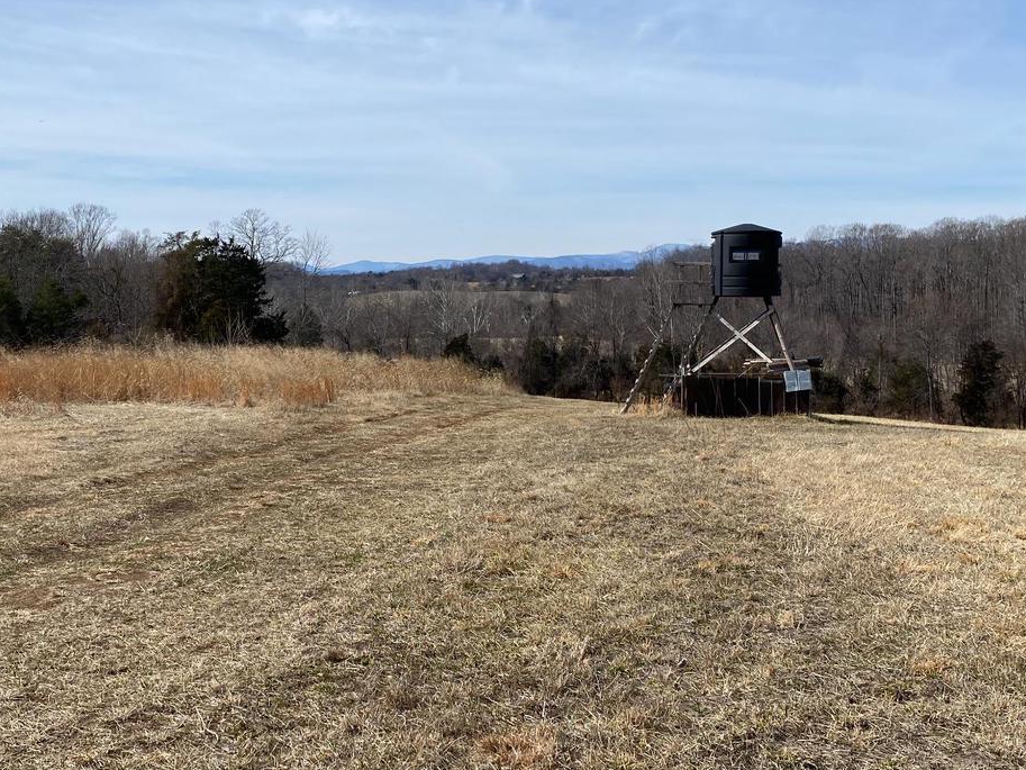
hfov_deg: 45.5
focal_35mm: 41
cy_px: 302
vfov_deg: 35.0
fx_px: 1215
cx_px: 410
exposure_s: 1/4444
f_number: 1.8
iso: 32
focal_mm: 4.25
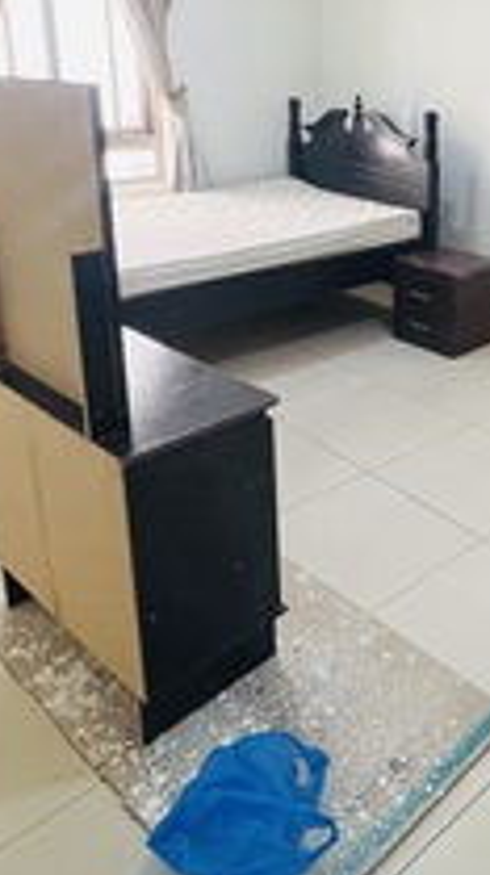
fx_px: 719
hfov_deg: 35.4
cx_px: 442
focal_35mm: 31
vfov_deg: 60.7
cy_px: 270
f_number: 1.8
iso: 160
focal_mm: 1.57
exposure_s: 1/50
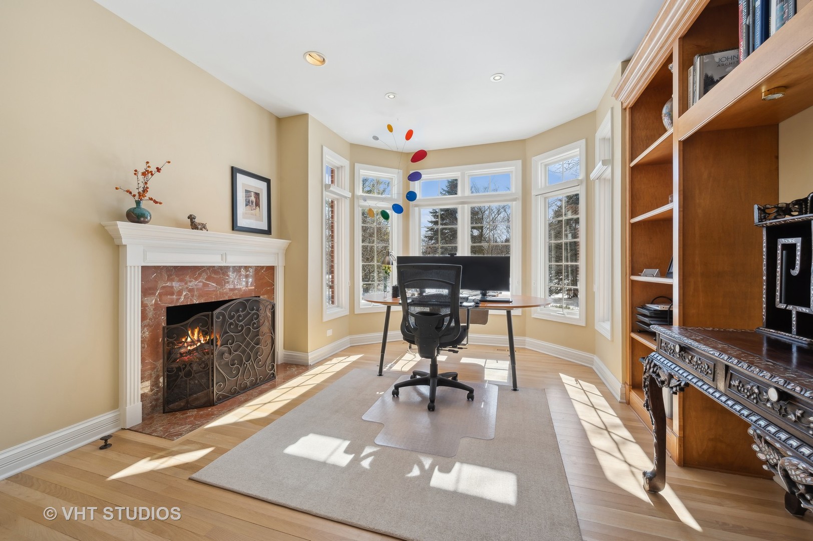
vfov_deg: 81.1
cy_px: 270
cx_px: 406
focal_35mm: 14
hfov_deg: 104.3
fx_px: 316
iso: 200
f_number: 9.5
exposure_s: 1/30
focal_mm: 14
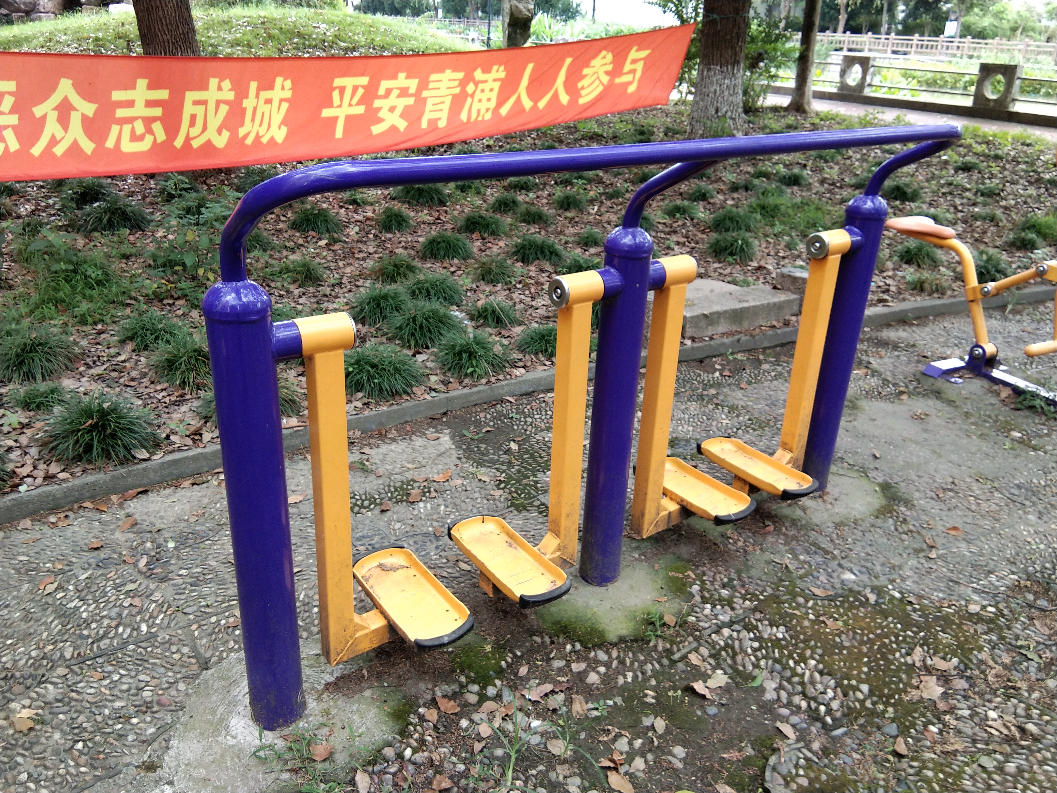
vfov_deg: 45.4
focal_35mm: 31
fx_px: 947
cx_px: 528
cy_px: 396
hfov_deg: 58.4
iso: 80
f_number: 2.2
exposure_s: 1/50
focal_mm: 3.69
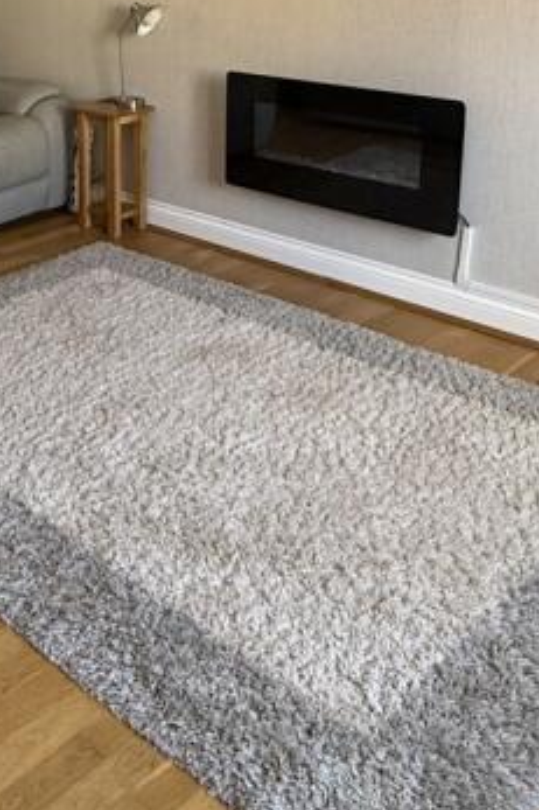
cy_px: 149
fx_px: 967
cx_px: 58
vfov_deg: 43.1
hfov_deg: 29.9
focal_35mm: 43
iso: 250
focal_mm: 2.22
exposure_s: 1/99
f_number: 2.2
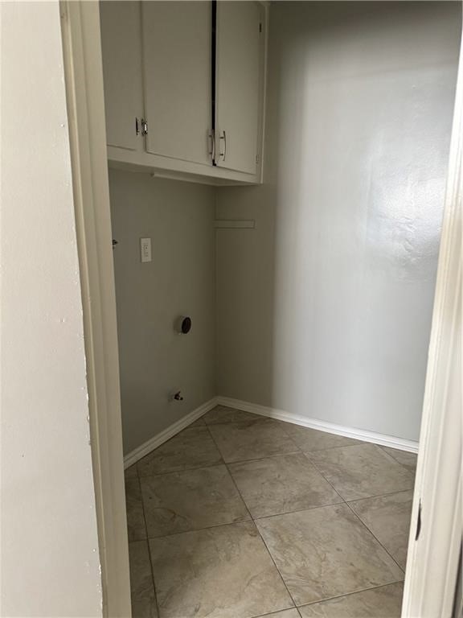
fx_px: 428
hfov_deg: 56.8
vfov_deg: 71.6
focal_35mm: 24
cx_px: 232
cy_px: 309
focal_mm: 6.76
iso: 250
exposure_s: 1/60
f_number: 1.78
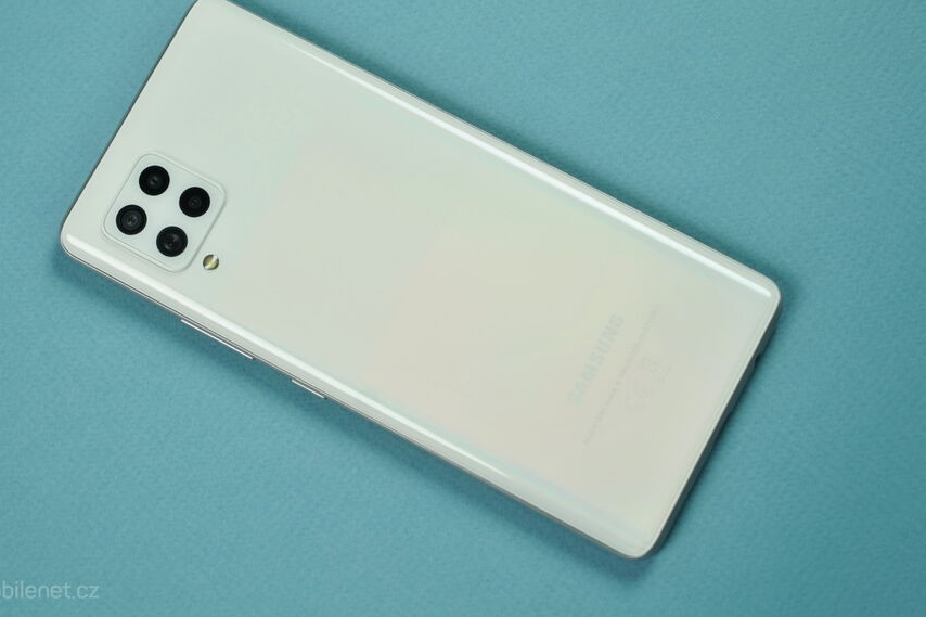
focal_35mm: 63
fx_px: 1620
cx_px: 427
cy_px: 277
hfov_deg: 31.9
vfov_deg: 21.6
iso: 640
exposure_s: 1/160
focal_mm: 56
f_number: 5
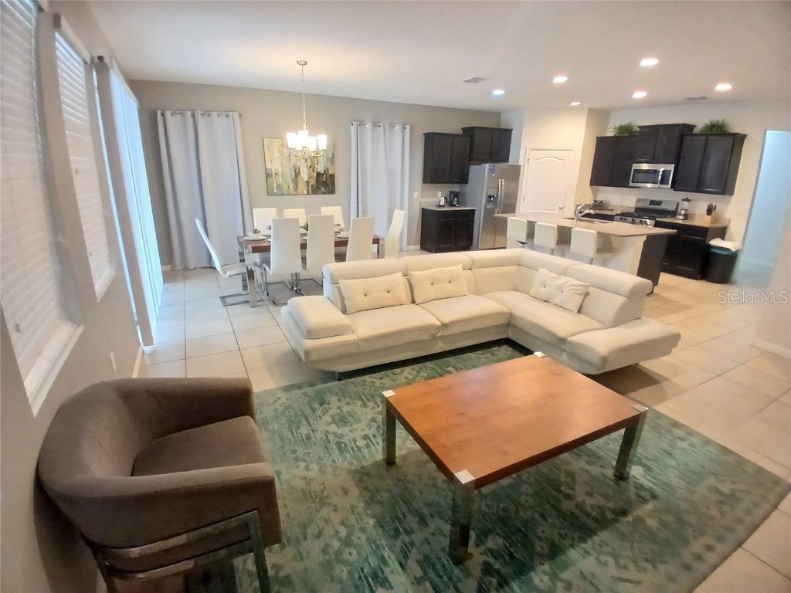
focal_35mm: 17
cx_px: 396
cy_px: 296
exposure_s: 1/24
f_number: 2.2
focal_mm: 1.4
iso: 400
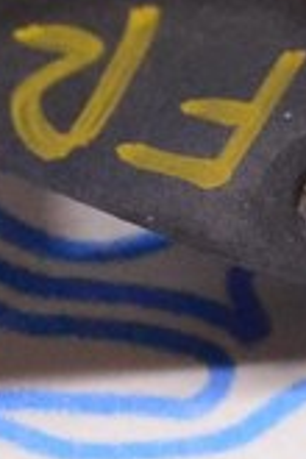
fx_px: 3444
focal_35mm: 270
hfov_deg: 5.1
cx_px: 136
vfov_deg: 7.6
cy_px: 188
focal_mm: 29
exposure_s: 1/320
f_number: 4.2
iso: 3200
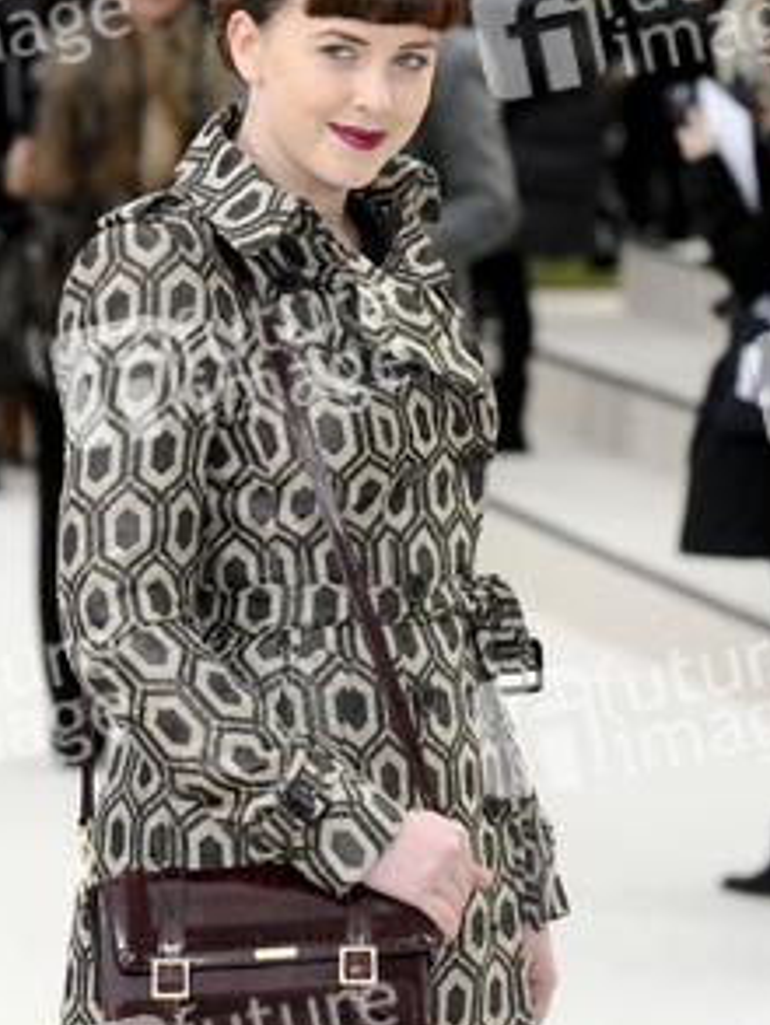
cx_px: 334
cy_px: 542
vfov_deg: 9.6
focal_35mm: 207
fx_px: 6125
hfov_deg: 7.2
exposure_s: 1/250
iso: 320
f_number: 5
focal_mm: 105
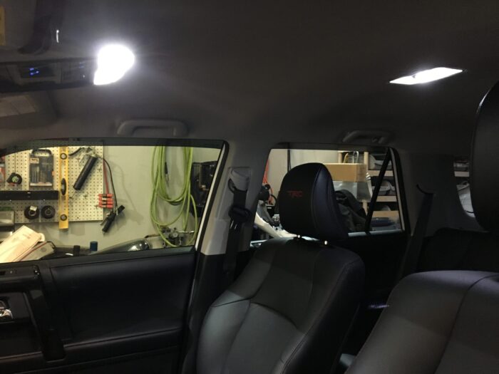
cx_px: 250
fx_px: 418
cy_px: 187
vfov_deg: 48.2
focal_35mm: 29
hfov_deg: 61.7
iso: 400
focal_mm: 4.15
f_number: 2.2
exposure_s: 1/15
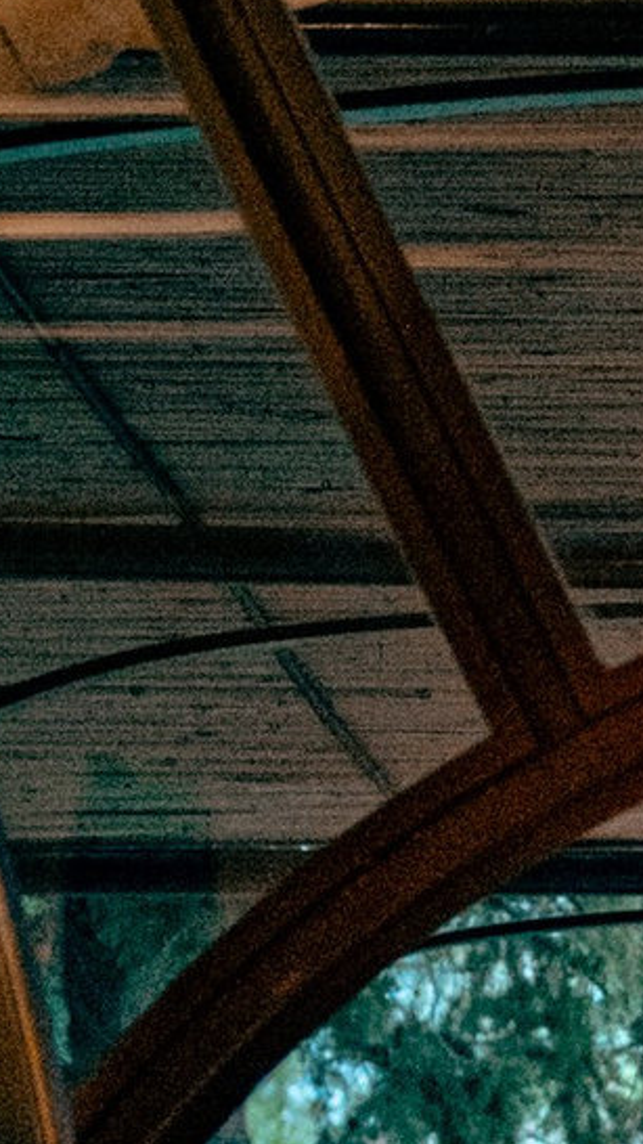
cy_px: 2083
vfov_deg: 7.7
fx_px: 8191
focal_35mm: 270
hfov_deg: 4.5
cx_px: 840
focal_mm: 36.7
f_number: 2.8
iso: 1250
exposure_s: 1/160
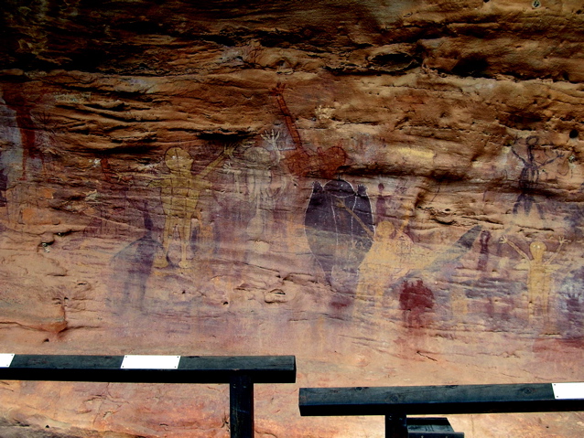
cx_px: 292
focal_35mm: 36
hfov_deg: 51.3
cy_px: 219
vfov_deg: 39.7
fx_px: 608
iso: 50
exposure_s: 1/122
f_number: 2.7
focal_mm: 6
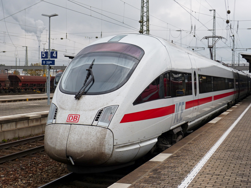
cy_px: 94
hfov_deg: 35.5
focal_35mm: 54
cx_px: 126
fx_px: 392
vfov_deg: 27.0
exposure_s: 1/500
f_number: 4
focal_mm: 9.7
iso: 100
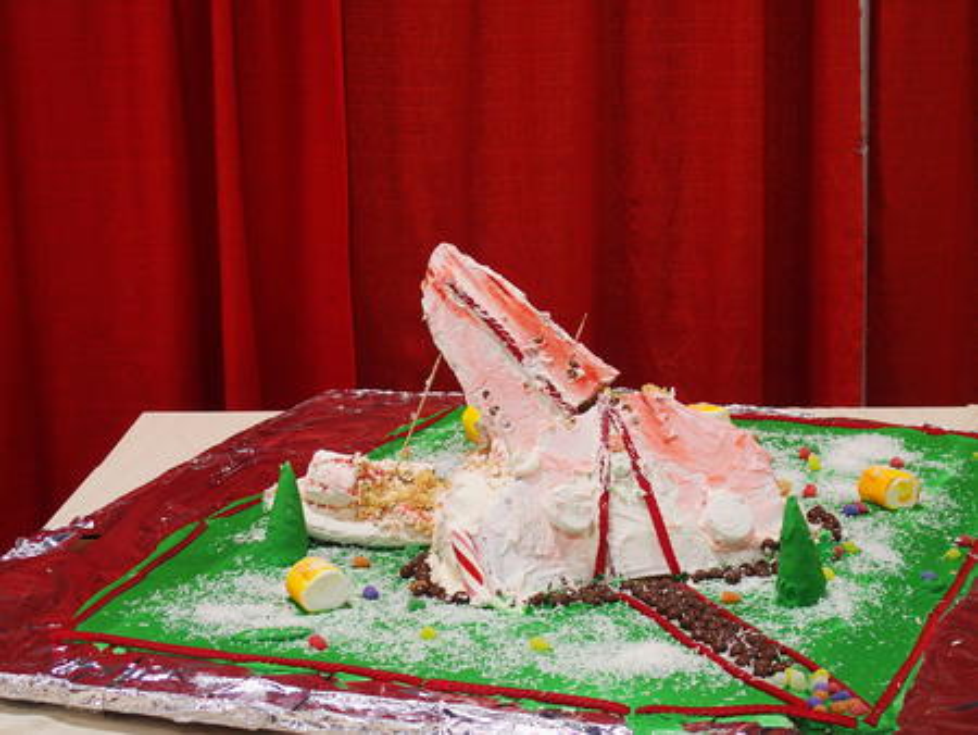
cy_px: 368
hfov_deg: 27.8
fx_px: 1979
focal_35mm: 70
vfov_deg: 21.0
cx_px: 489
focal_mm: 14.5
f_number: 2.8
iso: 400
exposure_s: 1/60
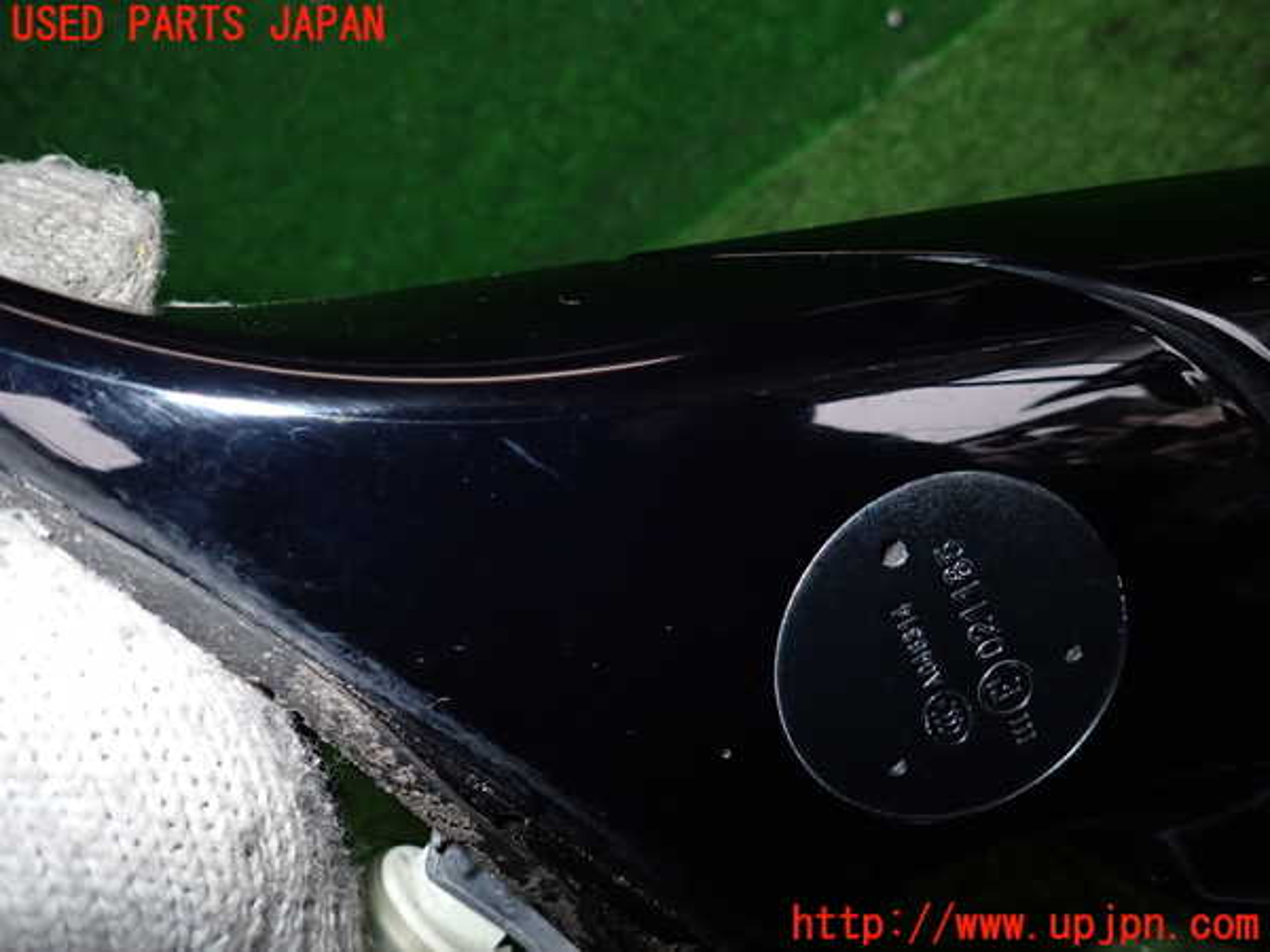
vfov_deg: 54.9
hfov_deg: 69.4
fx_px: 917
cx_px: 635
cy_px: 476
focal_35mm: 25
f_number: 5.6
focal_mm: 4.5
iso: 400
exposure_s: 1/100
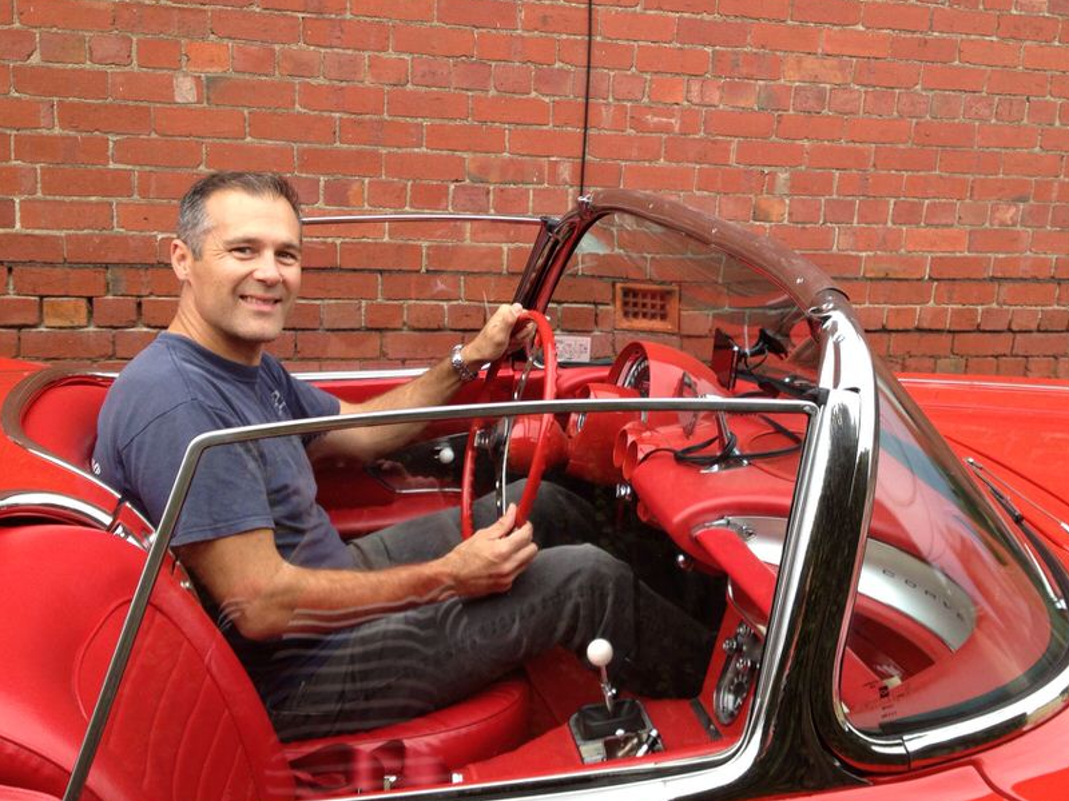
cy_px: 382
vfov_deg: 34.3
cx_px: 619
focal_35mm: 42
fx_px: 1297
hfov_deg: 44.6
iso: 50
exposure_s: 1/158
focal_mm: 4.28
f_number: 2.4
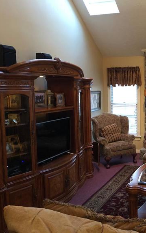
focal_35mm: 40
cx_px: 140
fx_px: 255
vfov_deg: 49.3
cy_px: 117
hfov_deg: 30.1
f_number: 1.8
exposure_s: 1/4
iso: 100
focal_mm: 3.99
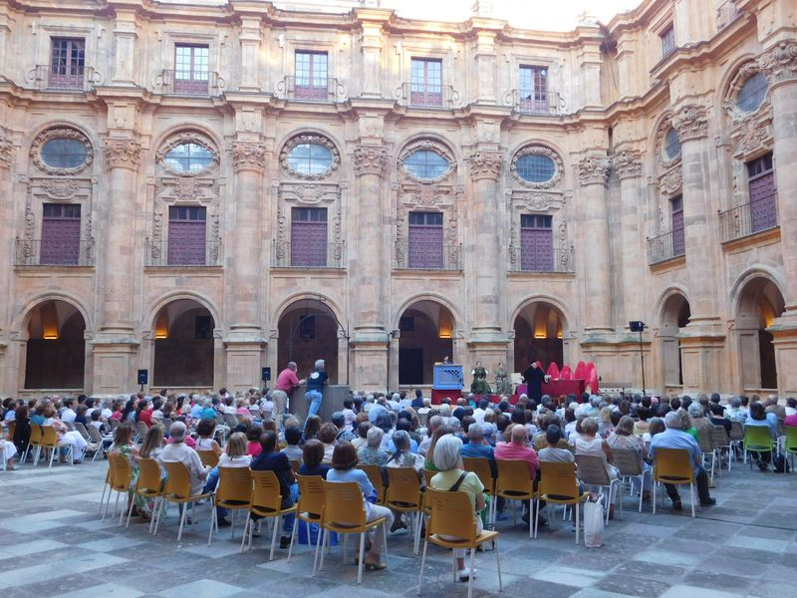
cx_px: 398
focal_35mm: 30
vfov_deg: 46.8
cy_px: 299
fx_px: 691
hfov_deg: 60.0
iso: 125
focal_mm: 5.3
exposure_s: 1/30
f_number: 3.2
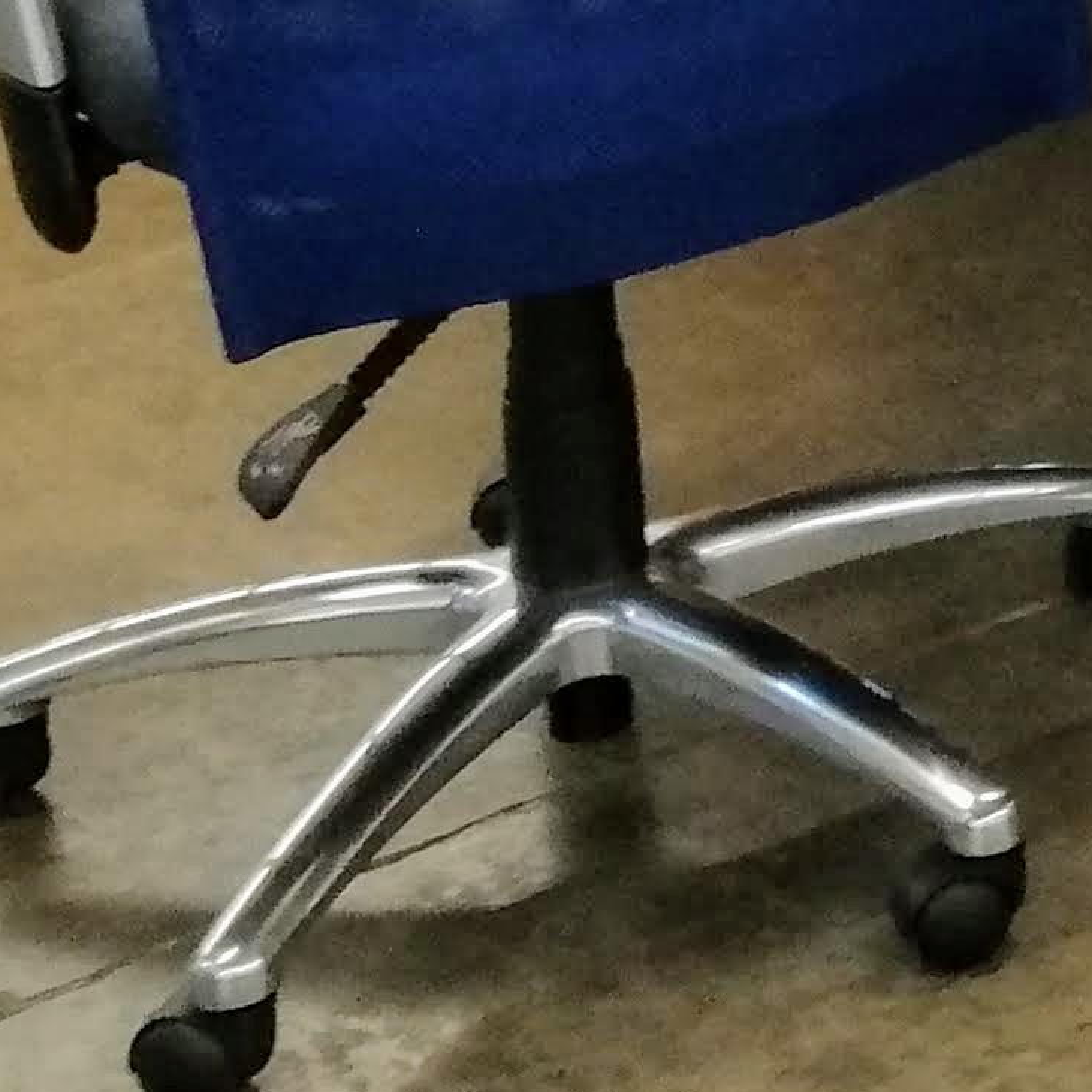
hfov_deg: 10.4
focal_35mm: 151
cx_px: 2374
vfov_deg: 10.7
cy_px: -1047
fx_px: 5389
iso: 200
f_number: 1.8
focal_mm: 3.95
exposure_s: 1/60
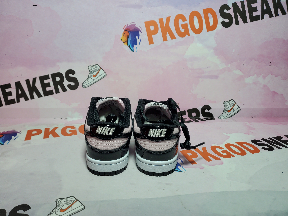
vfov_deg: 53.1
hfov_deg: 67.3
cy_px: 108
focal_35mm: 26
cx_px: 144
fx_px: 216
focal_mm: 4.3
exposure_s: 1/712
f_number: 1.5
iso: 50
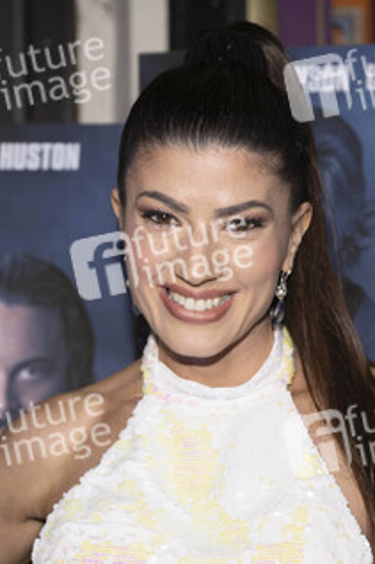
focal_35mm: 126
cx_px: 213
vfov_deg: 16.3
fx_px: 1971
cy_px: 347
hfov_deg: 10.9
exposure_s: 1/200
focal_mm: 100
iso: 800
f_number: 5.6
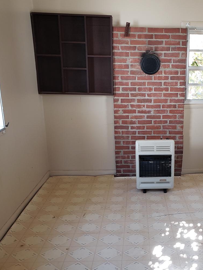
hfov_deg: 35.2
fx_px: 313
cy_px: 163
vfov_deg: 46.5
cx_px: 151
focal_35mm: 40
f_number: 2.4
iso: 160
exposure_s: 1/60
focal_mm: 4.3
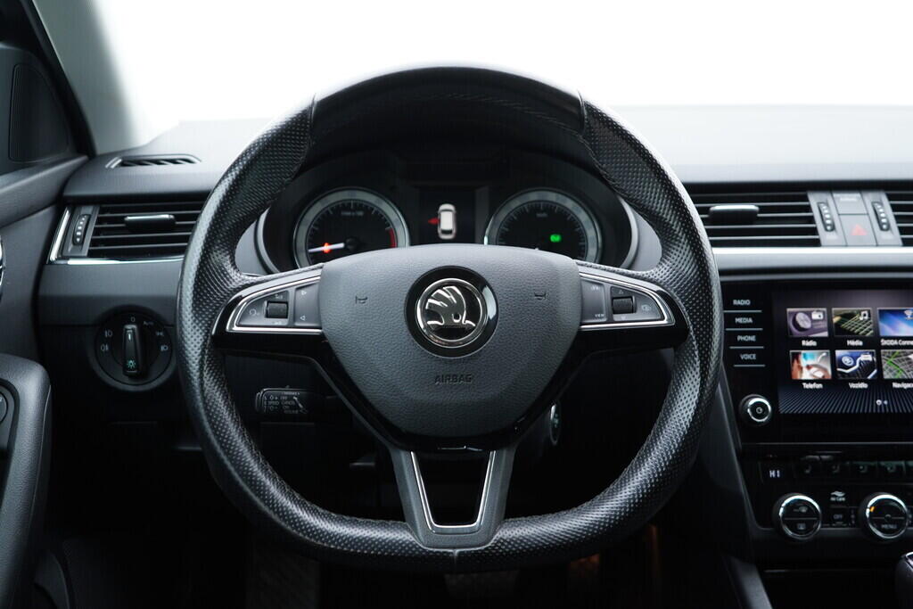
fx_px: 913
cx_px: 456
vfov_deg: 36.9
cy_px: 304
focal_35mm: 36
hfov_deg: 53.1
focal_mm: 24
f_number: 2.8
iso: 320
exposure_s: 1/40
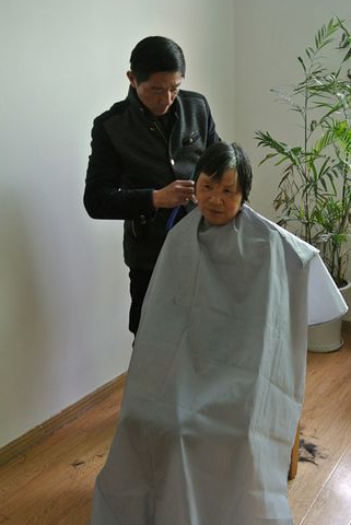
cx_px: 209
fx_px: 511
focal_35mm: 35
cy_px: 301
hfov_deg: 37.8
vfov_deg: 54.2
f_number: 3.5
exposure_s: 1/50
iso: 400
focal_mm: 10.7
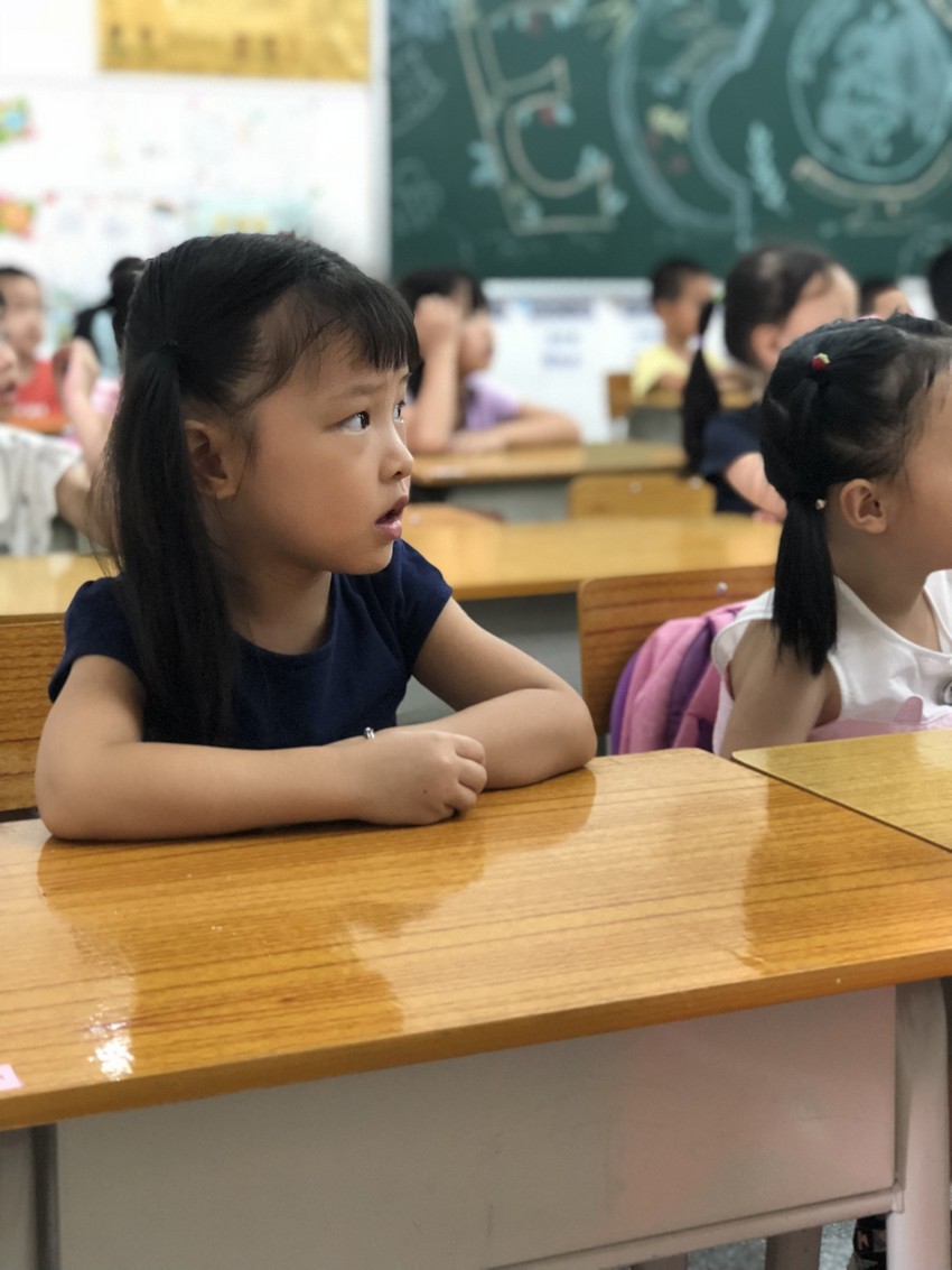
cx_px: 476
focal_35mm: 57
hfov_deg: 25.7
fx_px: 2090
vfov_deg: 33.8
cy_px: 635
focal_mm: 6.6
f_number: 2.8
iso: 500
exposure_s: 1/50
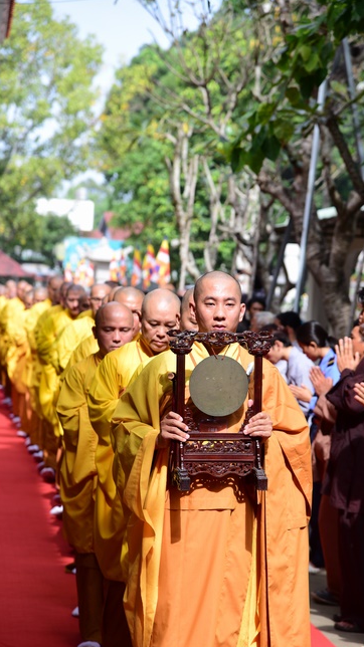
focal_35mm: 111
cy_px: 324
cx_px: 215
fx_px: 1906
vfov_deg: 19.3
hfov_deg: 10.9
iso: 320
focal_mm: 105
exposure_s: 1/500
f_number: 5.6
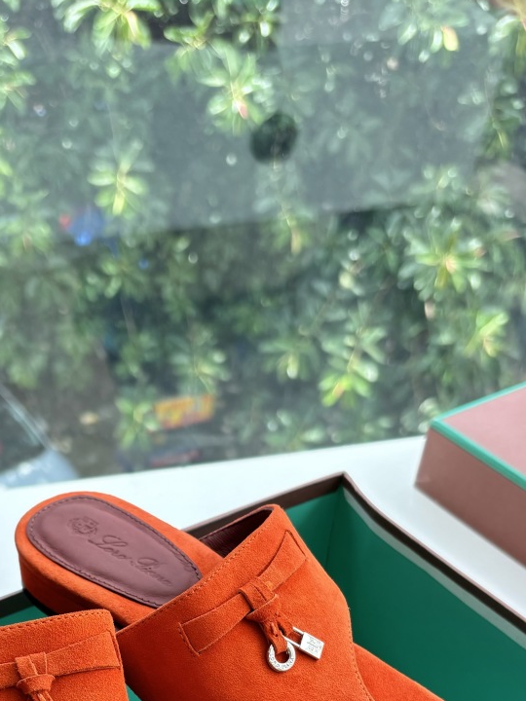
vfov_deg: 34.3
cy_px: 658
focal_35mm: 52
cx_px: 156
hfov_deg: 27.8
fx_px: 1054
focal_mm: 5.96
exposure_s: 1/256
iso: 50
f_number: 1.6
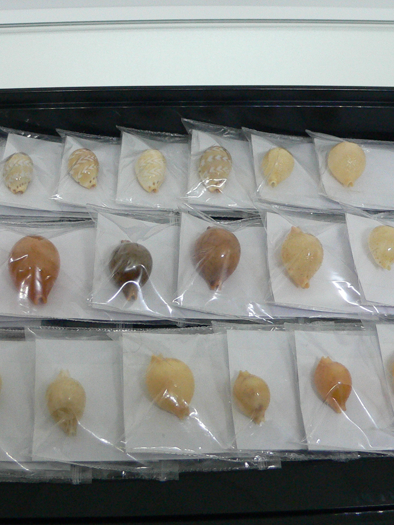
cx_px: 191
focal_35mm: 47
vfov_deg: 40.4
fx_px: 713
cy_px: 262
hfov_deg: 30.9
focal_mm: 4.6
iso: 200
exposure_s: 1/60
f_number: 2.8
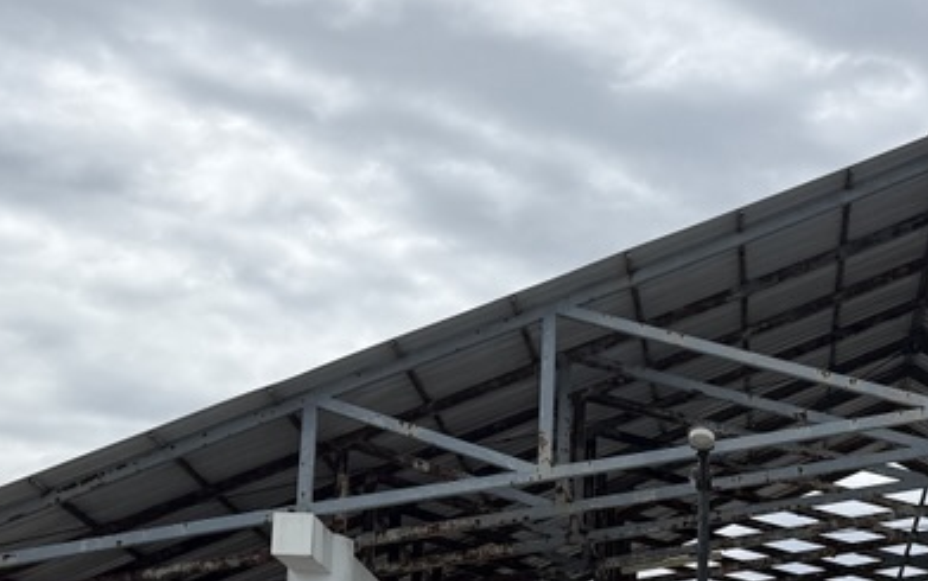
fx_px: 1645
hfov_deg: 29.5
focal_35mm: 65
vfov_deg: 18.7
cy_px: 749
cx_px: 921
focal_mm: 6.76
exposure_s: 1/6711
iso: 80
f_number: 1.78
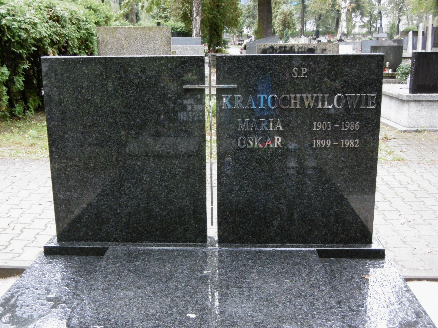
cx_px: 219
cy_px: 164
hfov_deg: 43.9
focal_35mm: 43
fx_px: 544
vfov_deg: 33.6
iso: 400
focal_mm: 7.7
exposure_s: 1/50
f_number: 3.8
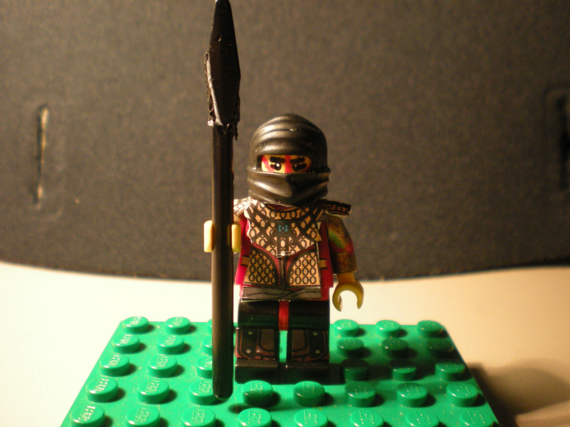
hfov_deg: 49.0
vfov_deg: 37.7
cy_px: 214
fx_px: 626
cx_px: 285
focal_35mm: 38
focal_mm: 6.3
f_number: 3.1
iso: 200
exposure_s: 1/18.1
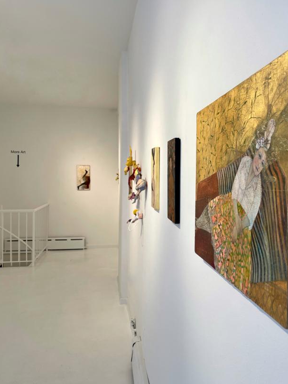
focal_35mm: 30
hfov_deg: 46.8
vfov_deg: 60.0
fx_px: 333
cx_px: 157
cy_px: 191
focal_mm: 4.2
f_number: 1.6
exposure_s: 1/120
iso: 40
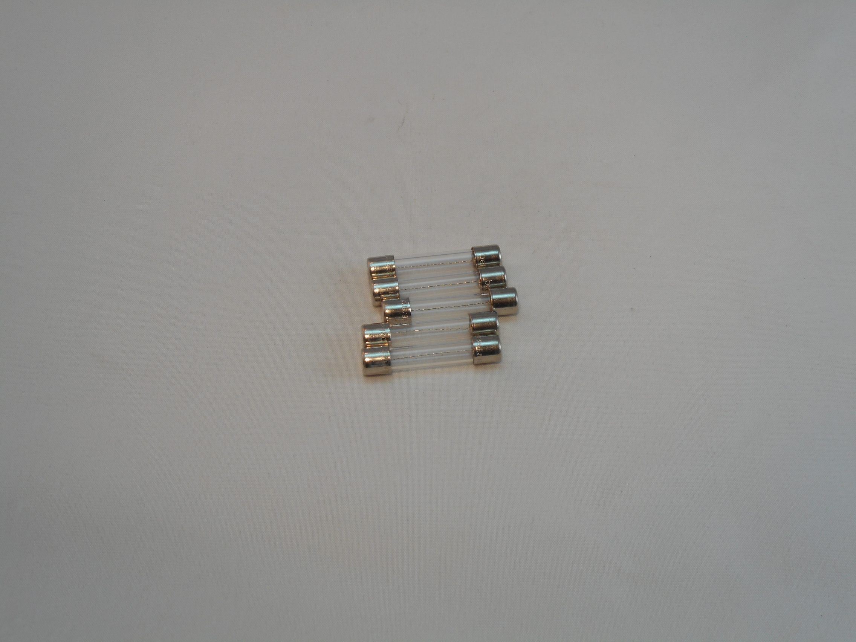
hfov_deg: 29.0
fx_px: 1657
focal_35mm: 67
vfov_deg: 21.9
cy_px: 321
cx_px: 428
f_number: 5.3
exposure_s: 1/30
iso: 80
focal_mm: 12
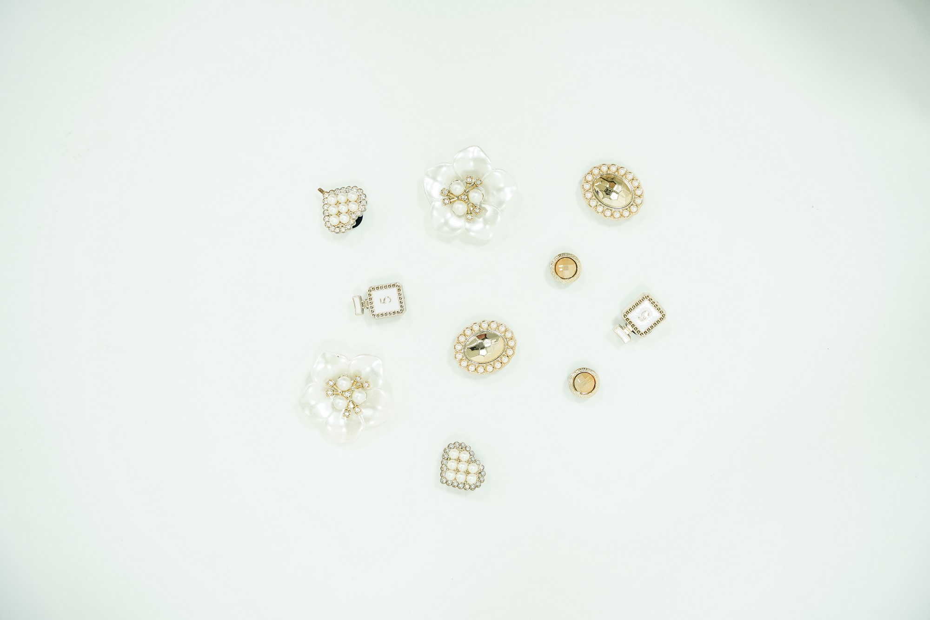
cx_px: 465
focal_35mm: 50
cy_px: 310
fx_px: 1299
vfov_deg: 26.8
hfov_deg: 39.4
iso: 500
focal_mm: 50.3
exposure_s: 1/40
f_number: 4
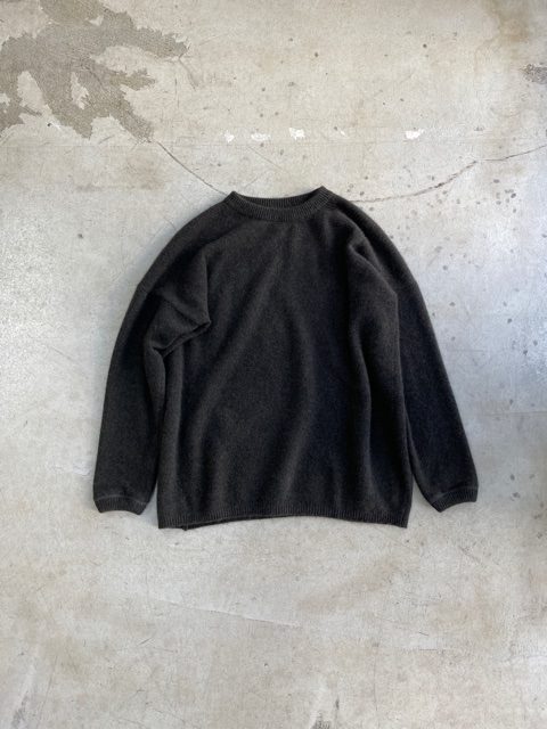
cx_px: 274
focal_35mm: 26
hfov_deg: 53.1
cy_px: 364
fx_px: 548
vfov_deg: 67.3
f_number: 1.6
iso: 50
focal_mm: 4.2
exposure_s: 1/100
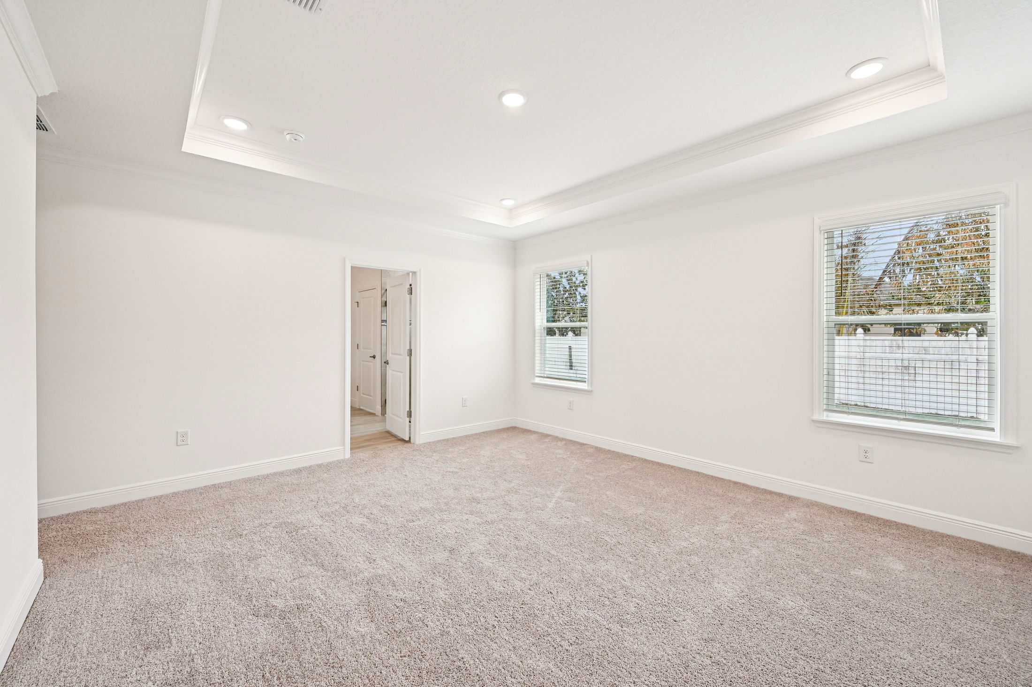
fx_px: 401
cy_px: 344
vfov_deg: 81.2
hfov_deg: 104.3
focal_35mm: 14
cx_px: 516
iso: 1000
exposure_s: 1/320
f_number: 8
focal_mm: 14
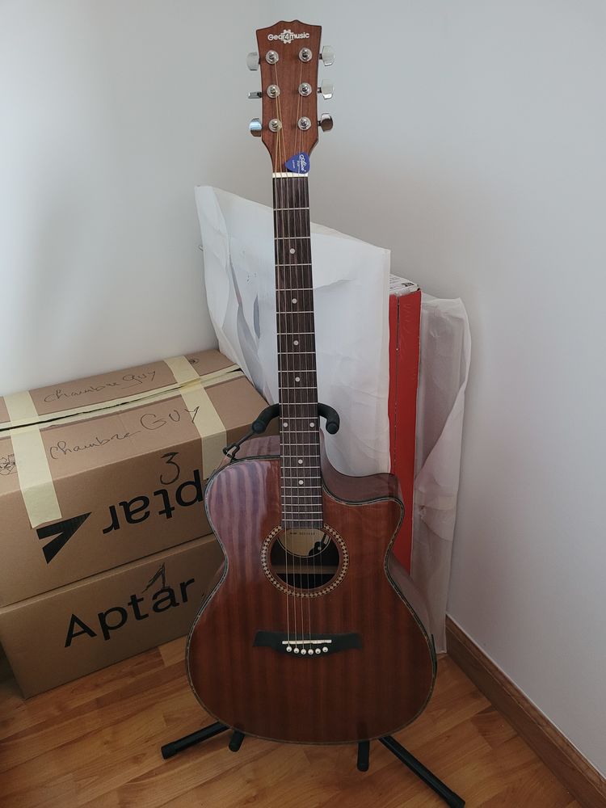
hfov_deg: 53.1
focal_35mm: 26
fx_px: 607
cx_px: 303
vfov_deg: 67.3
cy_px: 404
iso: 640
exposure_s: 1/25
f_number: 1.8
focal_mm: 5.4
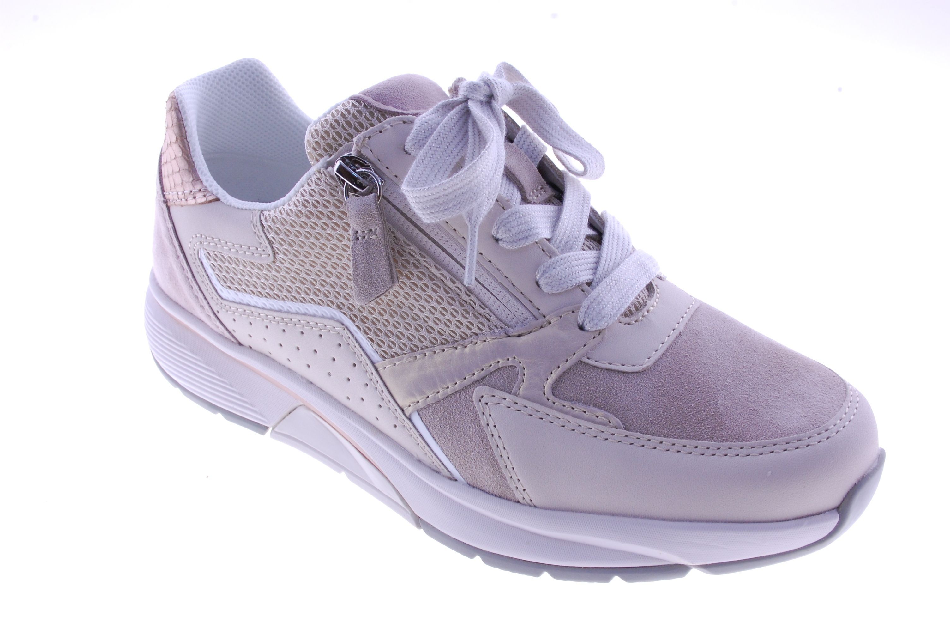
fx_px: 1266
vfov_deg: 28.0
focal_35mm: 48
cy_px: 316
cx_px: 475
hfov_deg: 41.1
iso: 800
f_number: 13
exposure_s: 1/30
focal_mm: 32
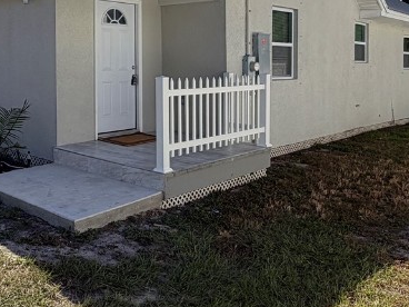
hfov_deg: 45.8
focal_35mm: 39
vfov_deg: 35.8
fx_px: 461
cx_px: 92
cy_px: 70
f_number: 2.2
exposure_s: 1/1698
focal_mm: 2.22
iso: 20
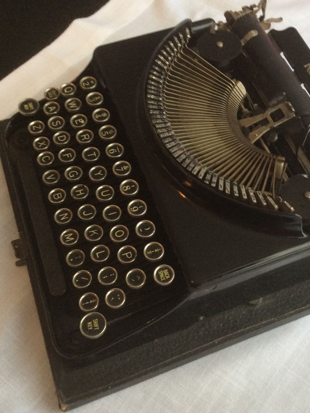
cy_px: 206
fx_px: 513
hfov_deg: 33.4
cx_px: 202
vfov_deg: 43.8
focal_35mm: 43
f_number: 2.4
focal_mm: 3.3
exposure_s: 1/25
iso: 80
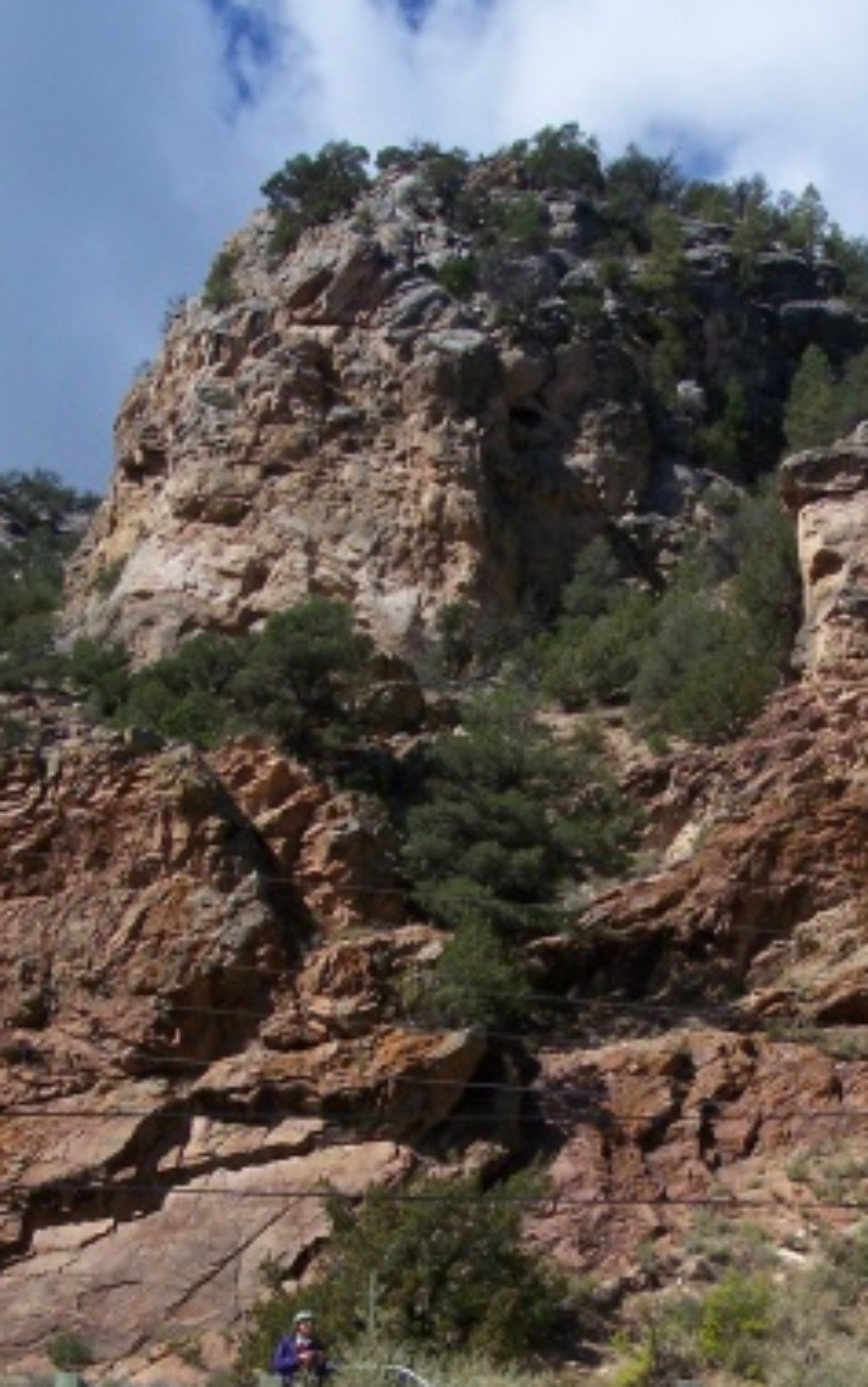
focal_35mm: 68
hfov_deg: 18.7
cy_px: 1138
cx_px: 822
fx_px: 2573
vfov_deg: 29.4
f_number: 4.8
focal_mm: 8
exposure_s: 1/700
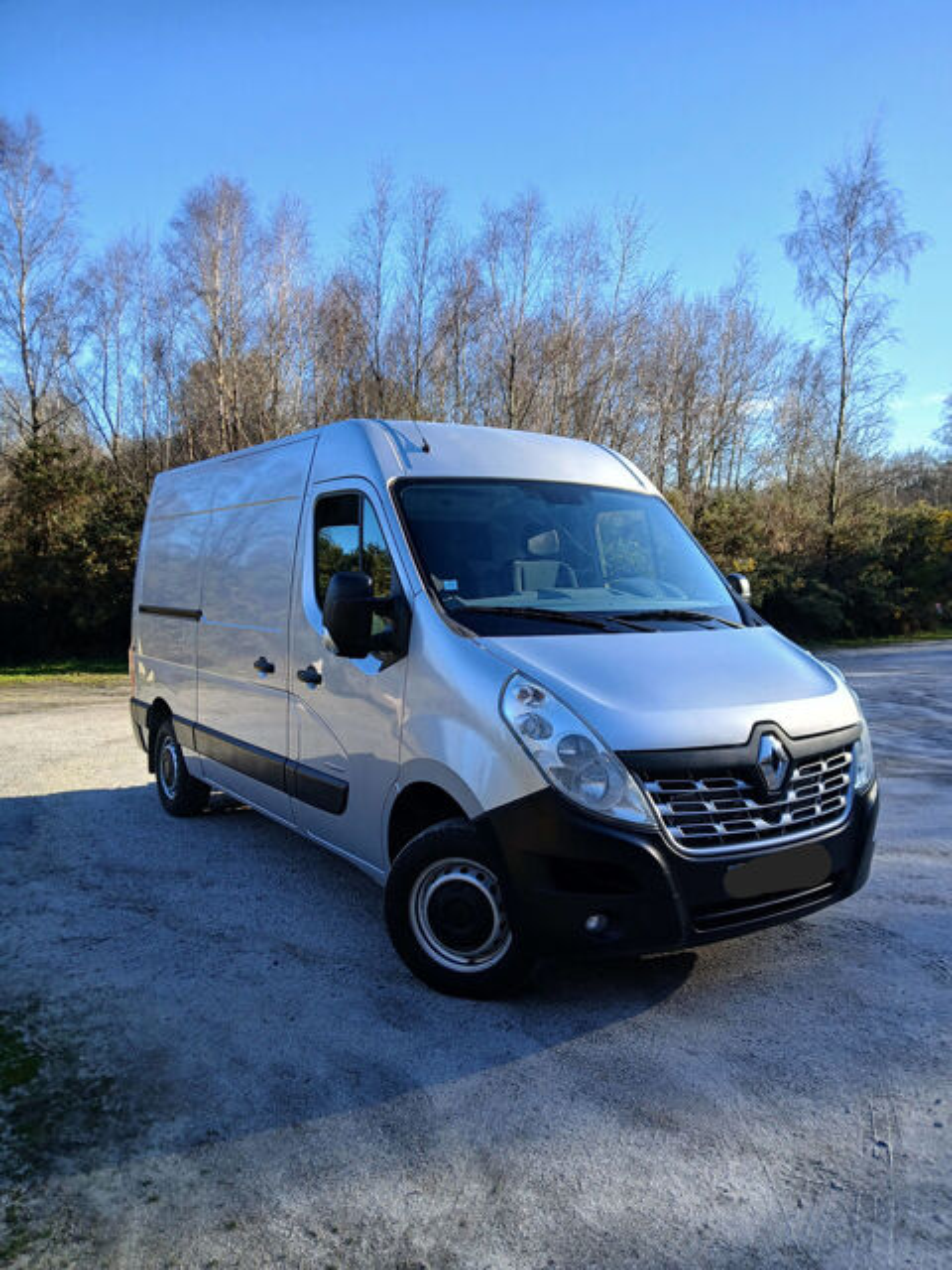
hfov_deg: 53.1
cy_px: 635
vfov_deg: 67.3
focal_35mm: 26
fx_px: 953
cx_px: 476
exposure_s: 1/204
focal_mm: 3.98
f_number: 1.8
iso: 20
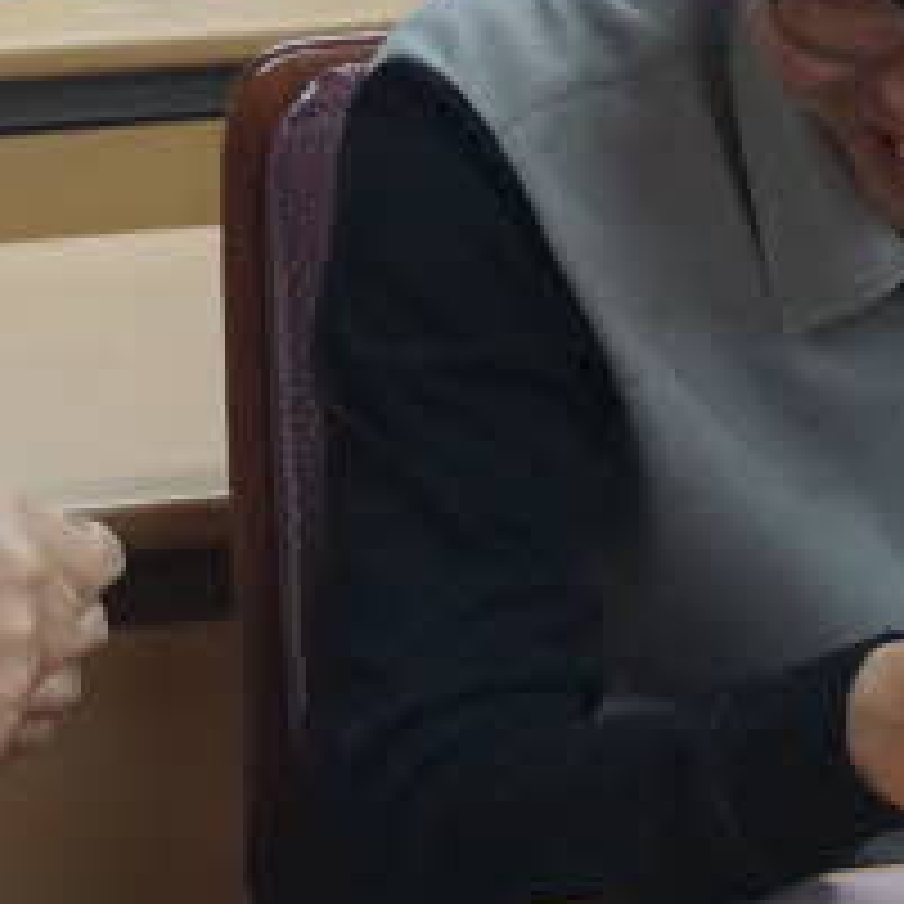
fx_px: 7977
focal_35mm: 270
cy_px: 567
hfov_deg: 6.5
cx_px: 247
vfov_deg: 6.5
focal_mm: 50
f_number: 5.6
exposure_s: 1/160
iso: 2500
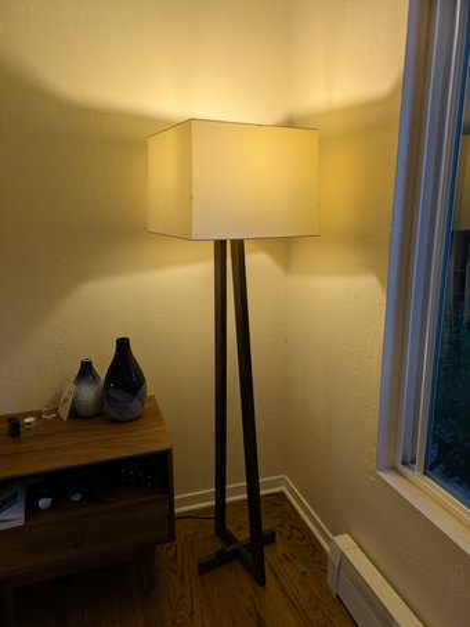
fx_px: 452
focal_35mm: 25
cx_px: 235
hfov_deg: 54.9
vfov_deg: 69.4
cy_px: 314
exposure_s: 1/24
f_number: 1.89
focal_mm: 5.43
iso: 69
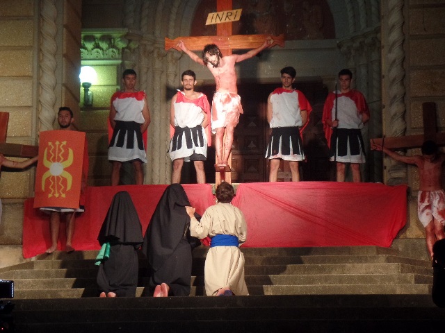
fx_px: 1466
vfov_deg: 13.0
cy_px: 166
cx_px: 222
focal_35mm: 114
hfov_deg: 17.3
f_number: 4
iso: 400
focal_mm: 20.3
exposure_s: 1/45
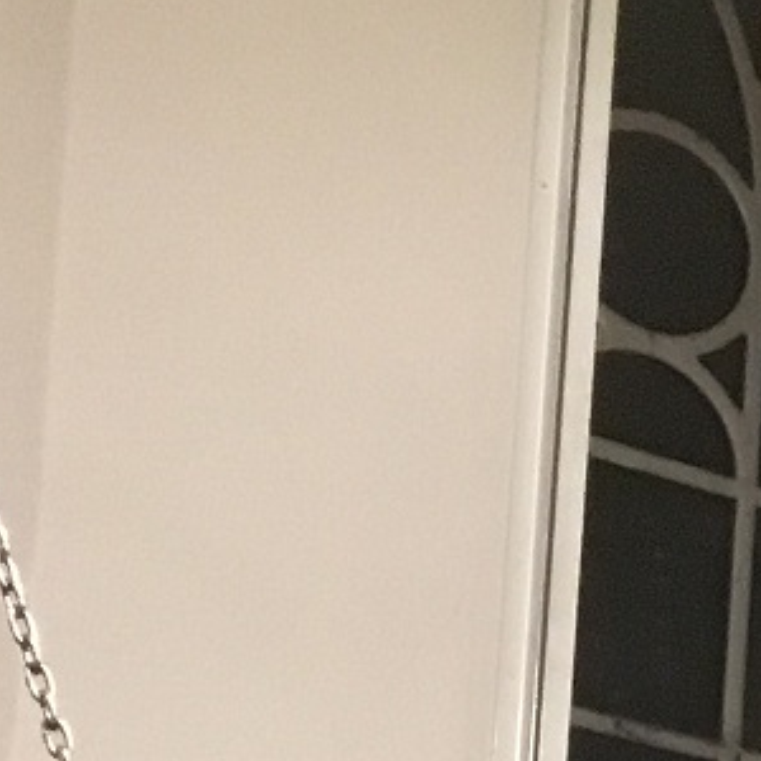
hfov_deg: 8.2
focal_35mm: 172
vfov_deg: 9.5
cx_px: 2458
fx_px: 4278
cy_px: 1542
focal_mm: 4.15
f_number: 2.2
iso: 200
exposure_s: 1/25
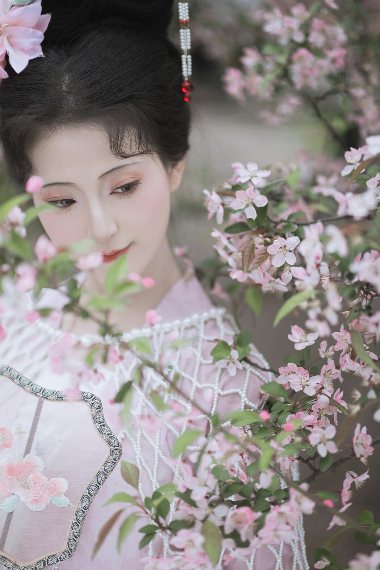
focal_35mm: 85
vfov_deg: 23.9
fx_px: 1346
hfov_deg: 16.1
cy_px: 285
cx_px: 190
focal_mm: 85
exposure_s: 1/1000
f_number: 1.6
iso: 200
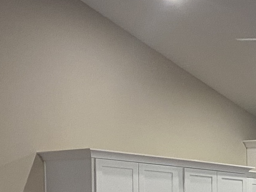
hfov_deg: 14.2
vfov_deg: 11.4
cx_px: 449
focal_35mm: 124
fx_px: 917
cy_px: 291
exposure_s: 1/60
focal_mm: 4.25
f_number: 1.8
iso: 125
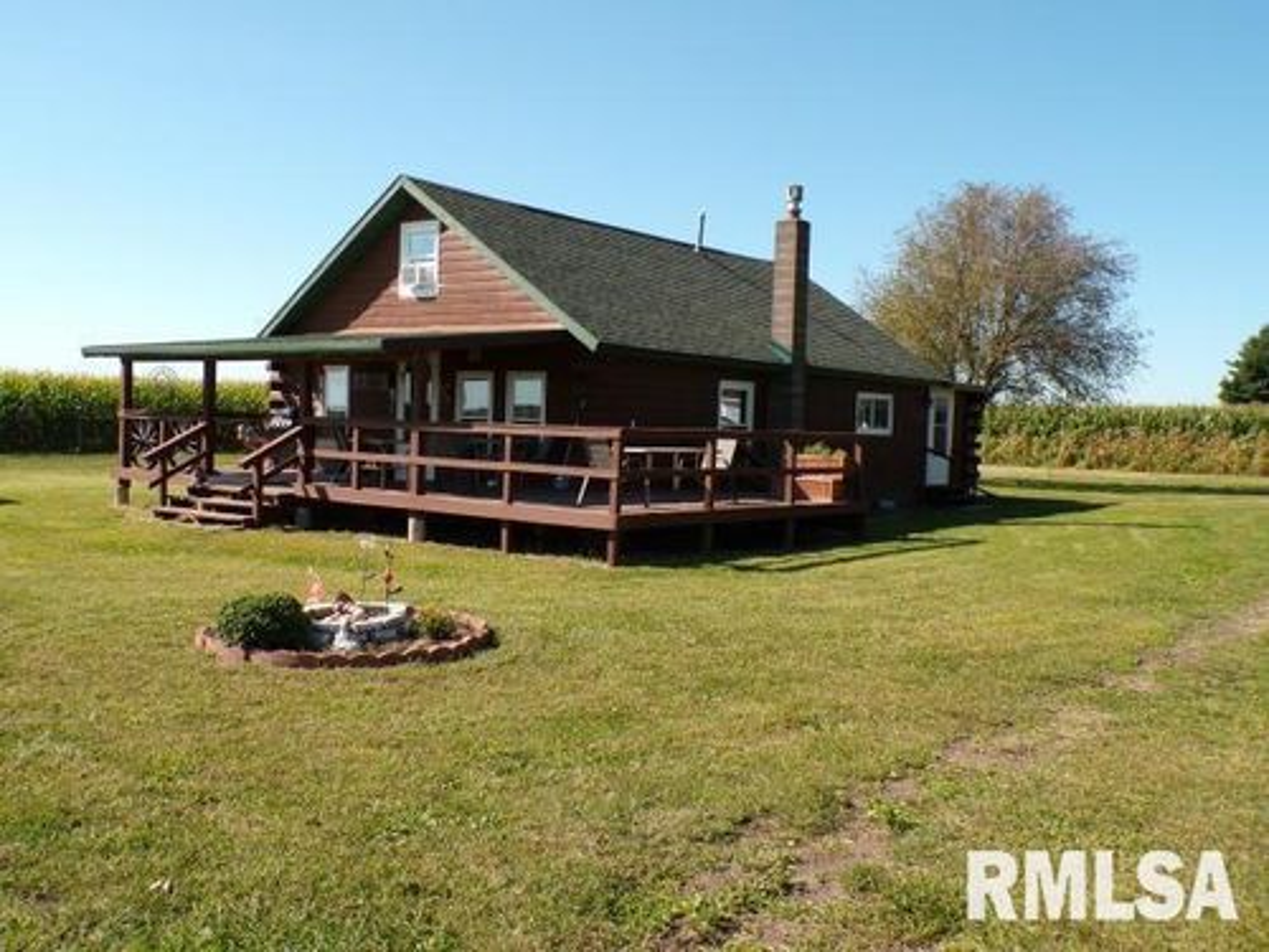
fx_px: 1173
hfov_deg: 56.8
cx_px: 634
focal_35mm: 32
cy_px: 476
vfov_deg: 44.2
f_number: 4.8
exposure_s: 1/400
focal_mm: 5.8
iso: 100
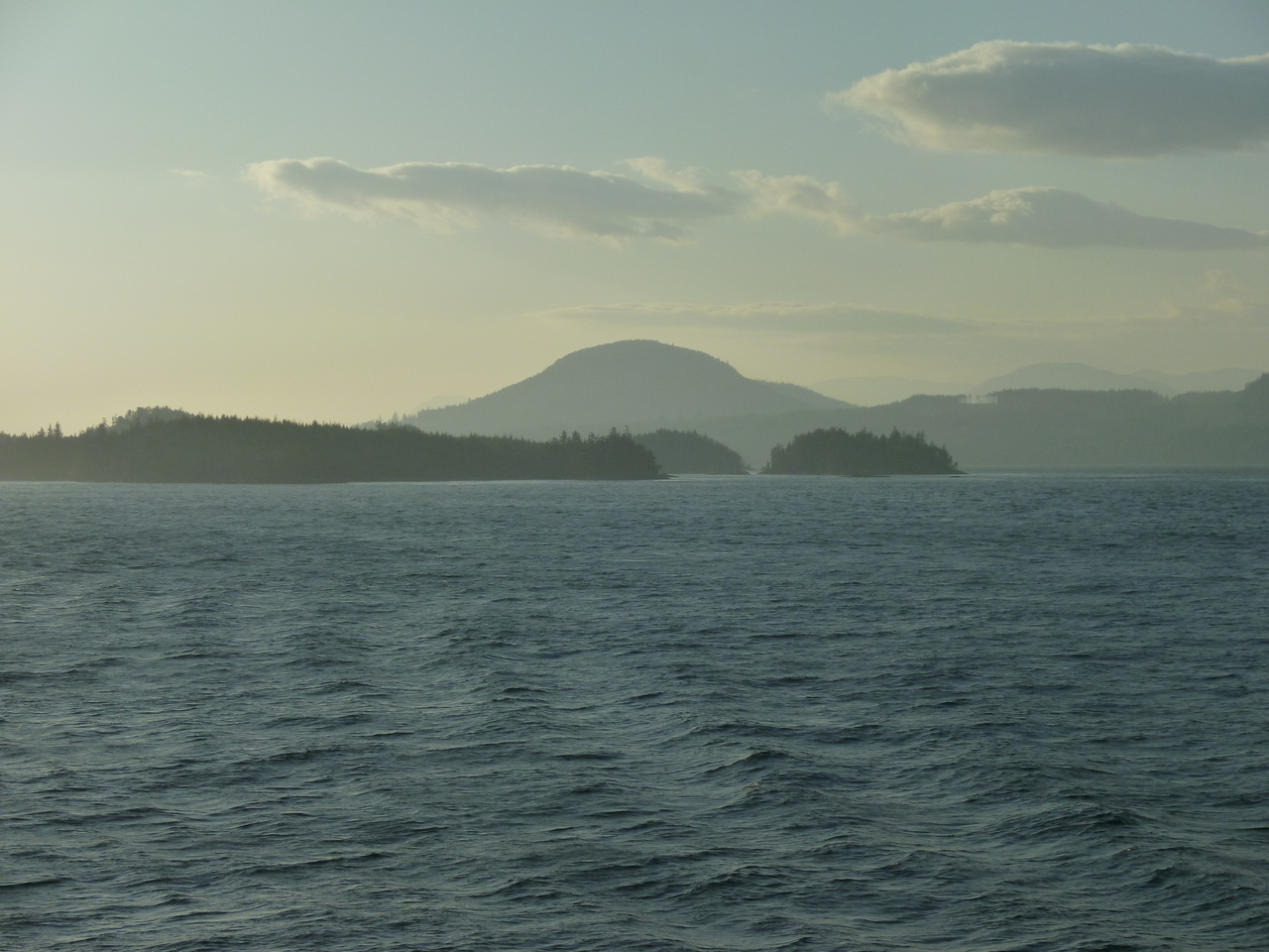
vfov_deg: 19.4
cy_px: 476
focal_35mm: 76
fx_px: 2786
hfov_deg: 25.7
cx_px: 634
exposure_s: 1/1000
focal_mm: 13.6
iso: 125
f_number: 4.9
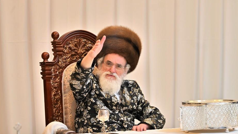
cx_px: 124
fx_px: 1313
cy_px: 82
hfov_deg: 10.4
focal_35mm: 208
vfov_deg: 5.8
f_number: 4
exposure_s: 1/160
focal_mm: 120
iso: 640
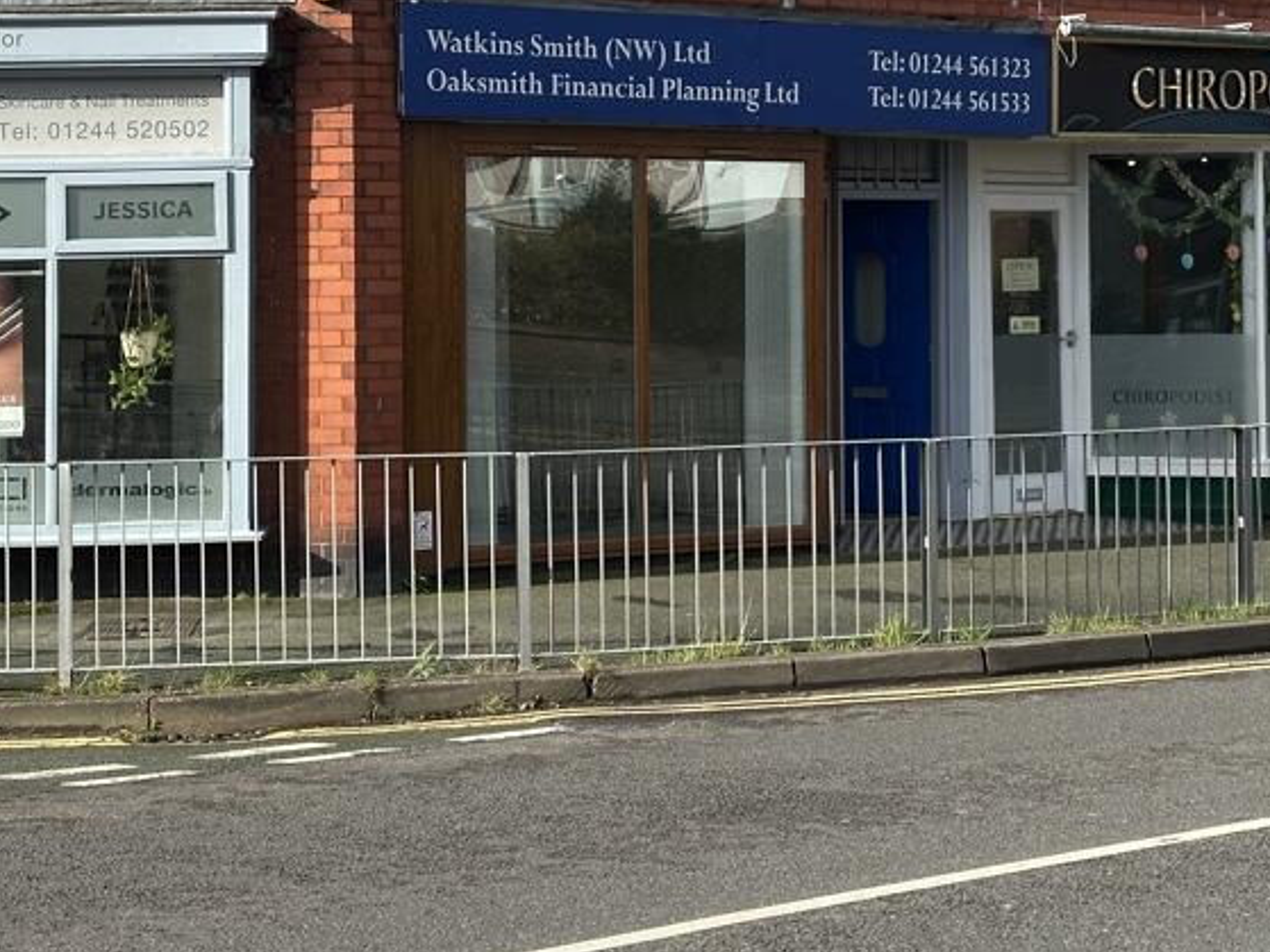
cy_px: 234
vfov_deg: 16.7
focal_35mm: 88
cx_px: 559
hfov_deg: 22.2
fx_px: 3228
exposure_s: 1/2890
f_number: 1.78
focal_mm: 6.86
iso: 64
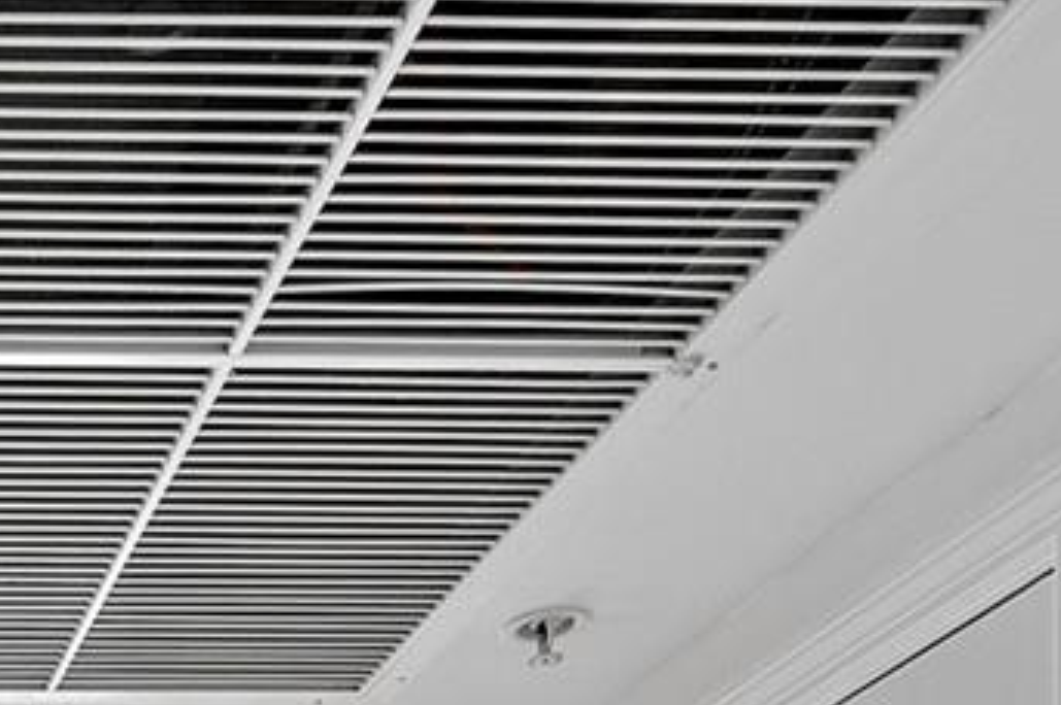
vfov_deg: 15.2
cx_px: -346
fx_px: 2061
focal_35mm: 70
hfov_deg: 24.8
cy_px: 1466
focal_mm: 10
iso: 160
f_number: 11
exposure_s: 1/6
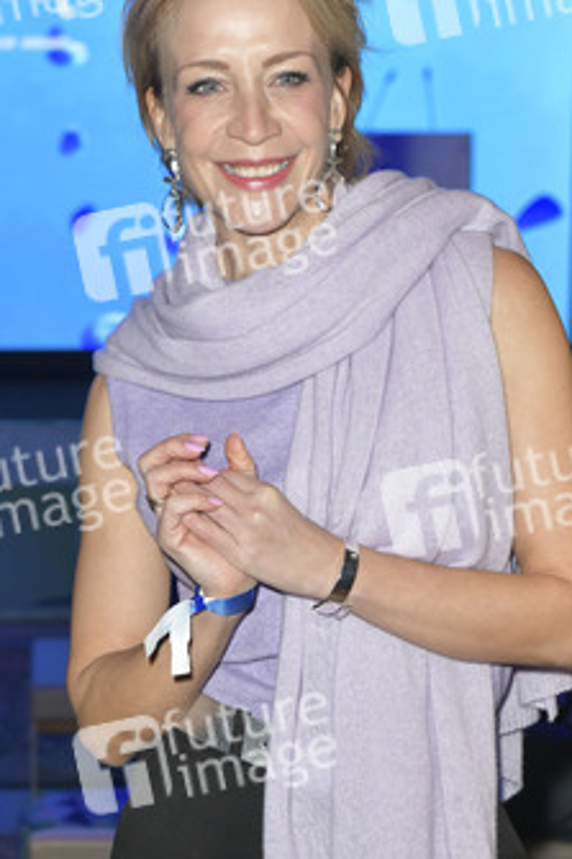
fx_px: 1765
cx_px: 280
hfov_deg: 18.4
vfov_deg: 27.3
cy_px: 369
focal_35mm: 74
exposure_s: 1/200
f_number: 5.6
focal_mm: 62
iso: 2000
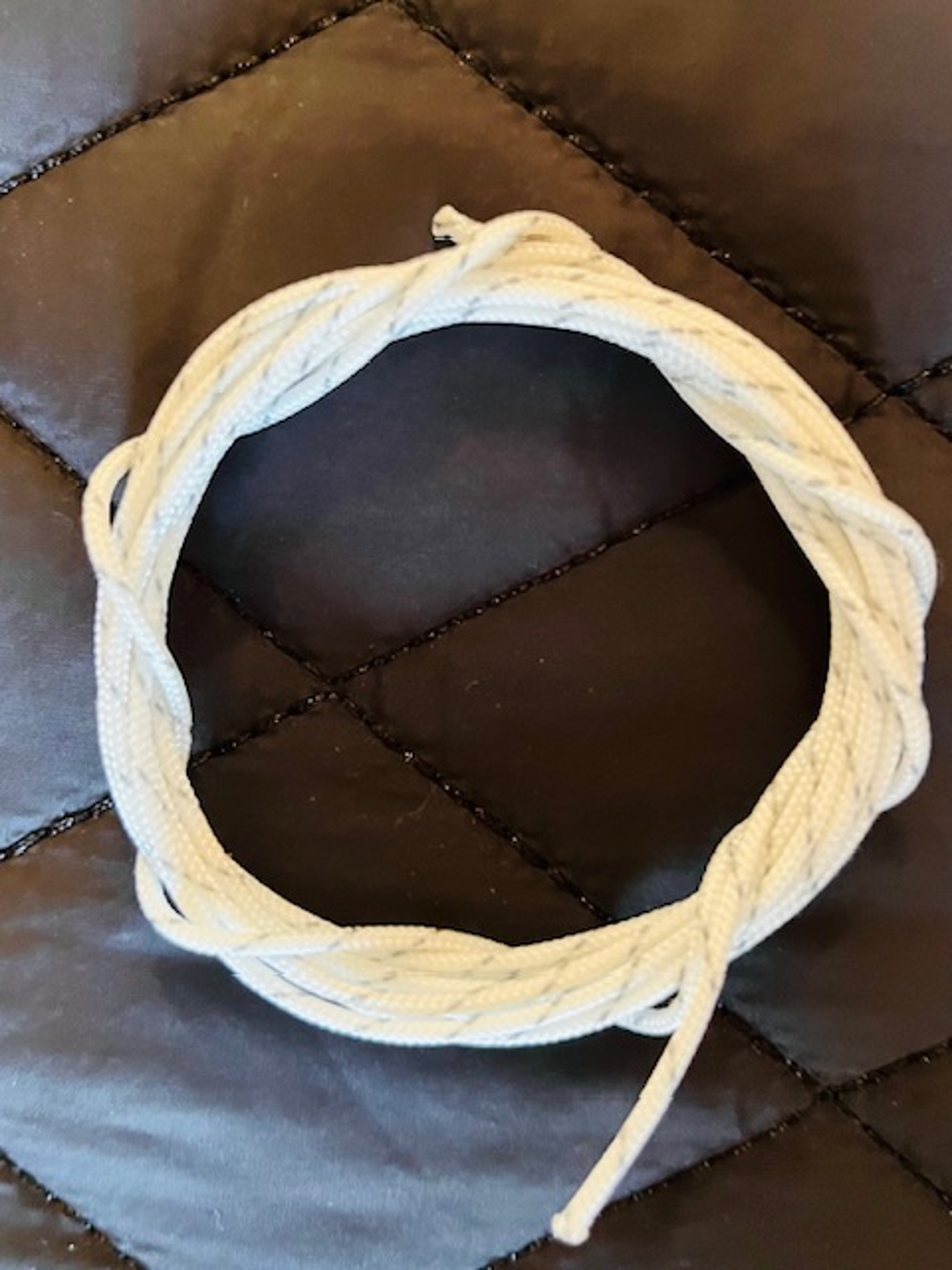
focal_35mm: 26
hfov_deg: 53.1
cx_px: 476
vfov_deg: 67.3
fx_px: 953
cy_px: 635
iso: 500
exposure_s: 1/41
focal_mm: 5.1
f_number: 1.6
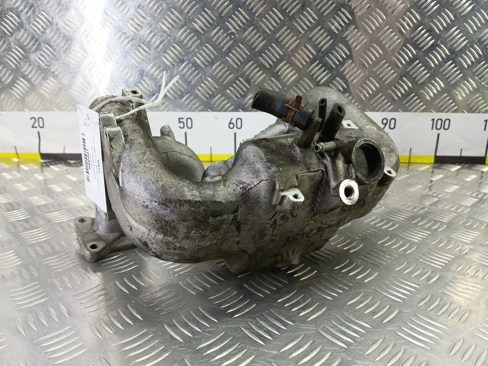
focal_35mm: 23
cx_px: 244
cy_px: 183
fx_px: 324
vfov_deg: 58.9
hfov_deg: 73.9
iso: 170
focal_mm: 4.11
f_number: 1.6
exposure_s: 1/50
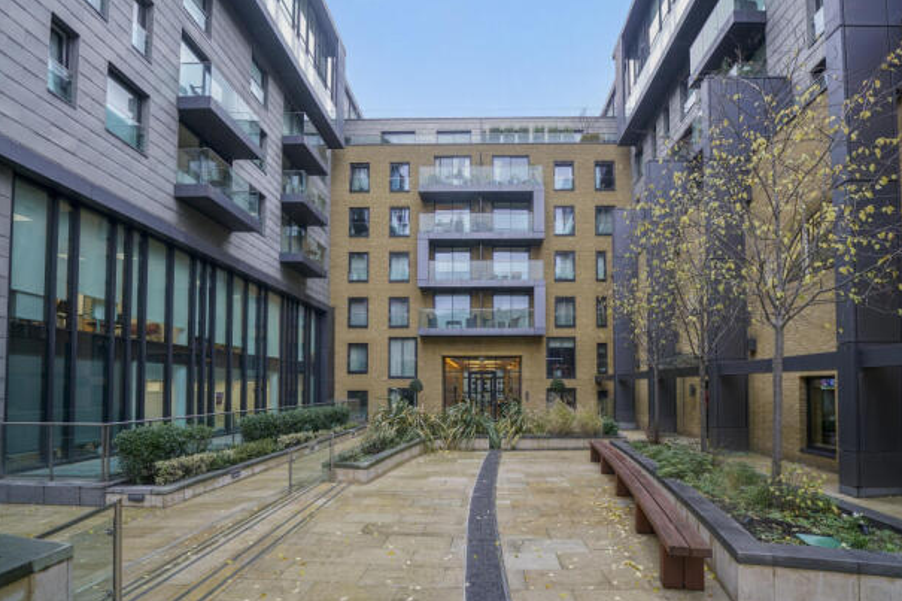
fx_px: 326
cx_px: 485
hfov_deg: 108.1
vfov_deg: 85.4
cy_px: 311
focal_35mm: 13
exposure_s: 1/80
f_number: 4
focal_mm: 12
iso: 500
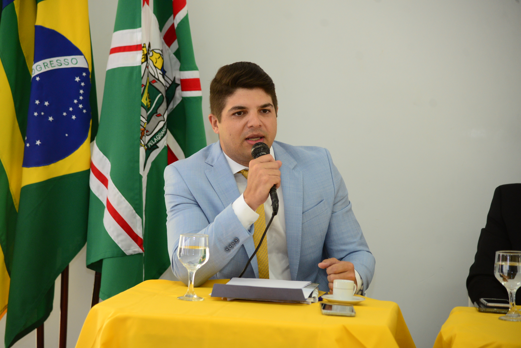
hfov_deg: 17.1
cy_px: 174
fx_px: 1737
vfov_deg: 11.4
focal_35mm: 120
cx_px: 260
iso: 1600
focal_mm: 120
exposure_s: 1/125
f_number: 4
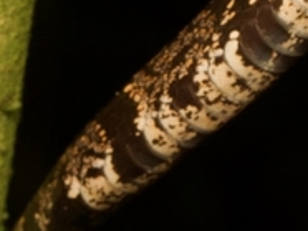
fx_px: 6548
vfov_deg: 2.0
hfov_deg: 2.7
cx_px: 96
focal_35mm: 735
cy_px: 352
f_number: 11
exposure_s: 1/60
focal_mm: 60
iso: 800
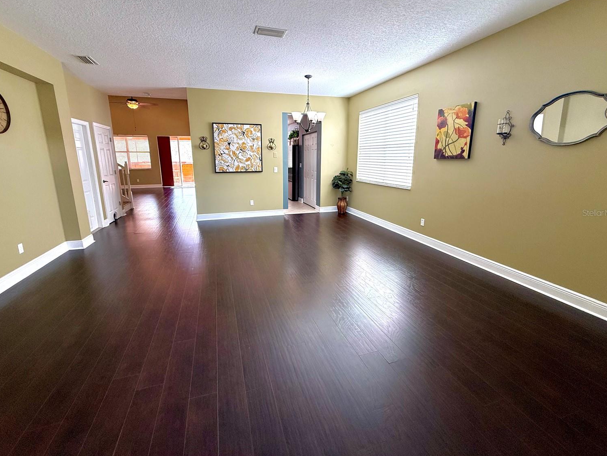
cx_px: 296
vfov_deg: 81.6
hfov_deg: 98.1
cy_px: 213
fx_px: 263
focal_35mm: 15
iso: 125
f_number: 2.2
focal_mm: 2.22
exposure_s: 1/120
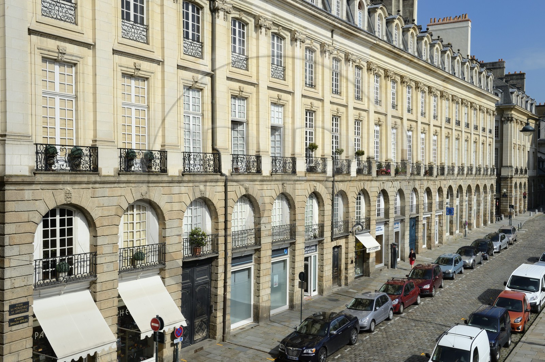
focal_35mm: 38
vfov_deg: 35.0
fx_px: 575
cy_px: 181
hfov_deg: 50.7
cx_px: 272
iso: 200
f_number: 13
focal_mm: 38
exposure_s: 1/250
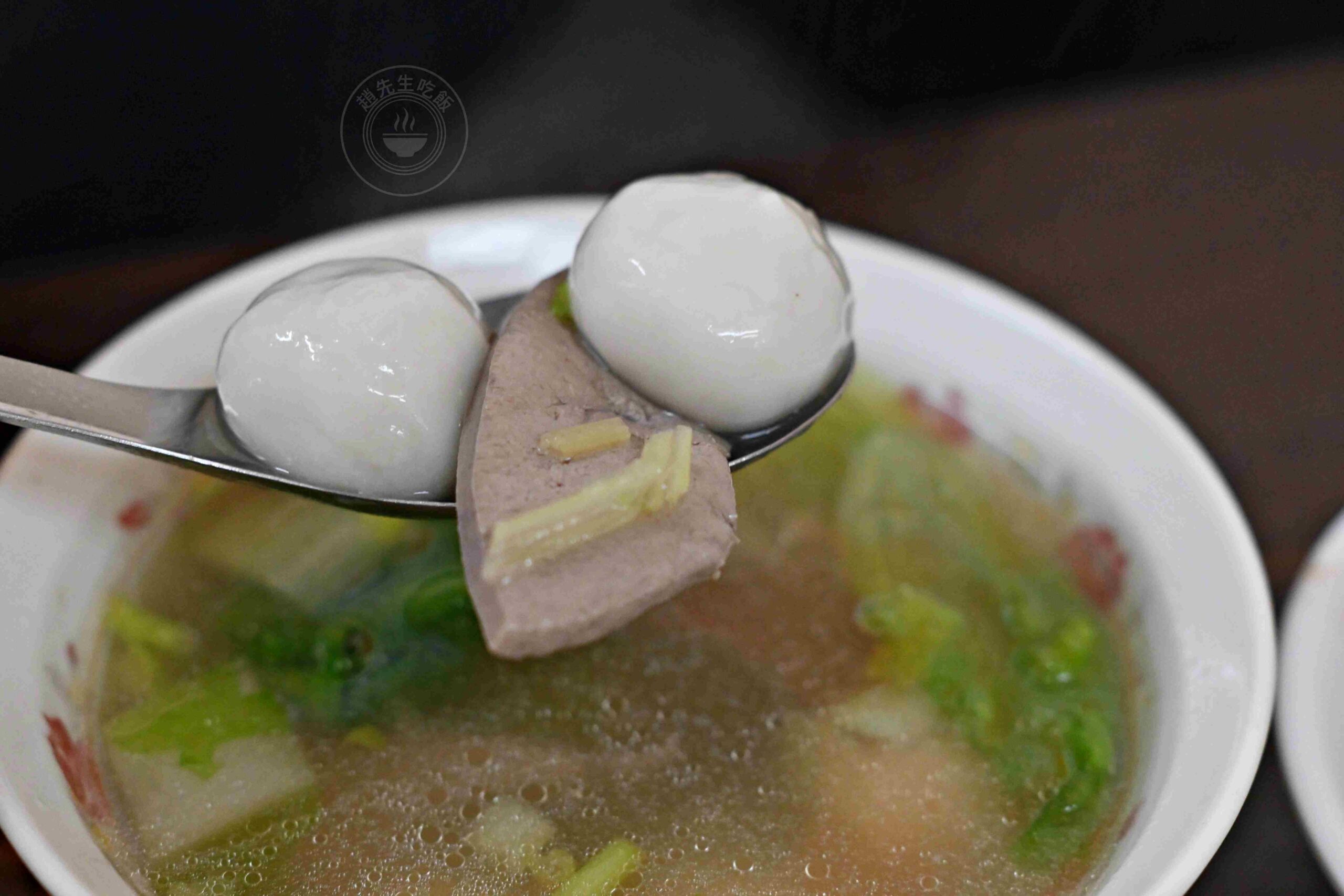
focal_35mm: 75
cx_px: 672
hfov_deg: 27.0
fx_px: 2800
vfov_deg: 18.2
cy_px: 448
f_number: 3.2
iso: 2000
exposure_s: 1/160
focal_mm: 50
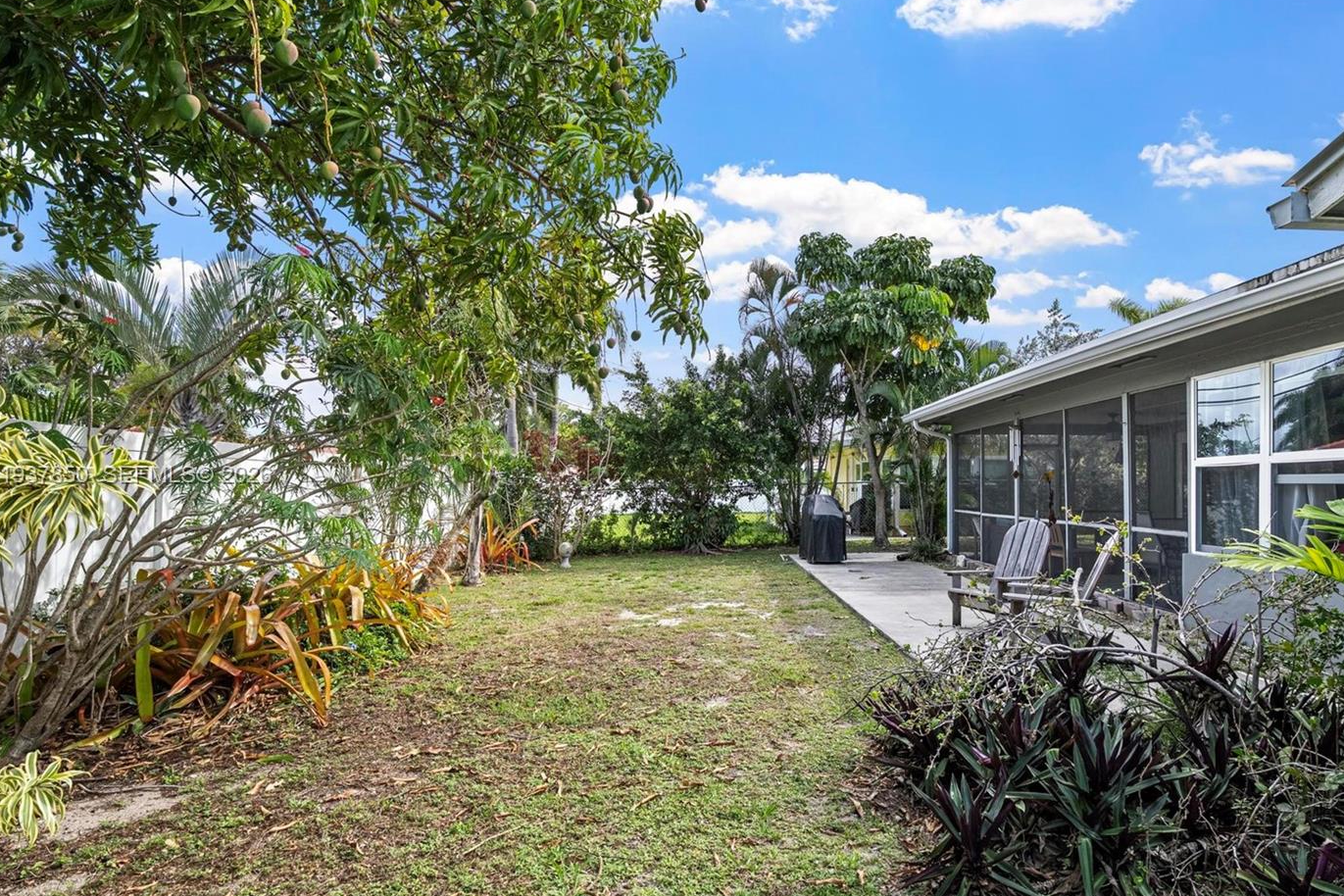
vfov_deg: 59.4
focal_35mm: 21
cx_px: 751
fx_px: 784
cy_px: 476
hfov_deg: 80.9
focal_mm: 18
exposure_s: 1/160
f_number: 8
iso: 400
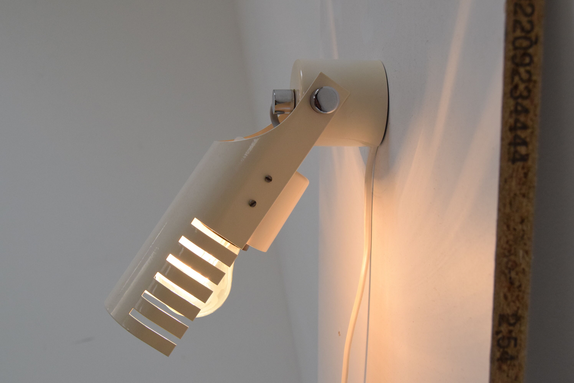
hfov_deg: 41.1
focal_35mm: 48
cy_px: 192
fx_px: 766
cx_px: 287
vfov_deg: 28.1
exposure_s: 1/250
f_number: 8
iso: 1600
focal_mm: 32
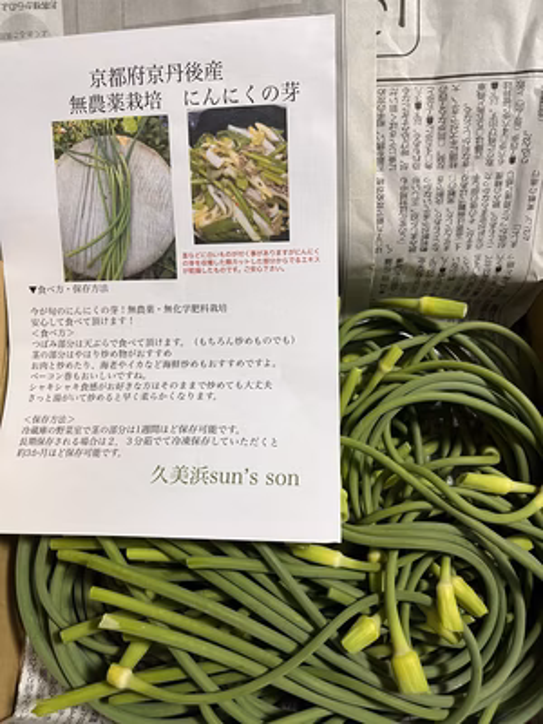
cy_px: 362
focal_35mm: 26
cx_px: 272
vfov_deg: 67.3
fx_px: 544
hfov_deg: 53.1
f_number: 1.6
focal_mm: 5.1
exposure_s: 1/50
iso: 125
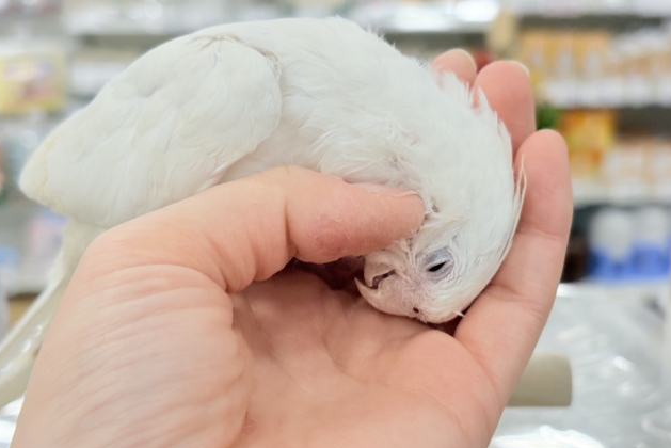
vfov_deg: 24.6
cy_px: 239
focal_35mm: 55
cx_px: 334
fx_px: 1026
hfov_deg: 36.2
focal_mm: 5.96
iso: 80
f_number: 1.6
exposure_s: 1/100
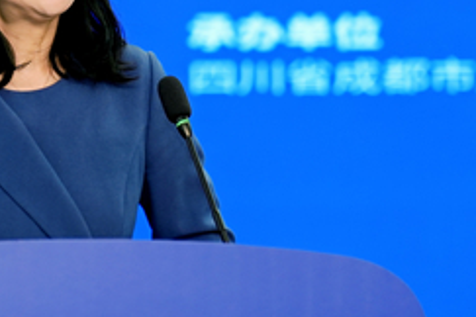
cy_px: 129
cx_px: 39
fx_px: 3887
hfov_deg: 7.0
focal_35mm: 294
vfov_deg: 4.7
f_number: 2.8
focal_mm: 119
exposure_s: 1/80
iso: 200
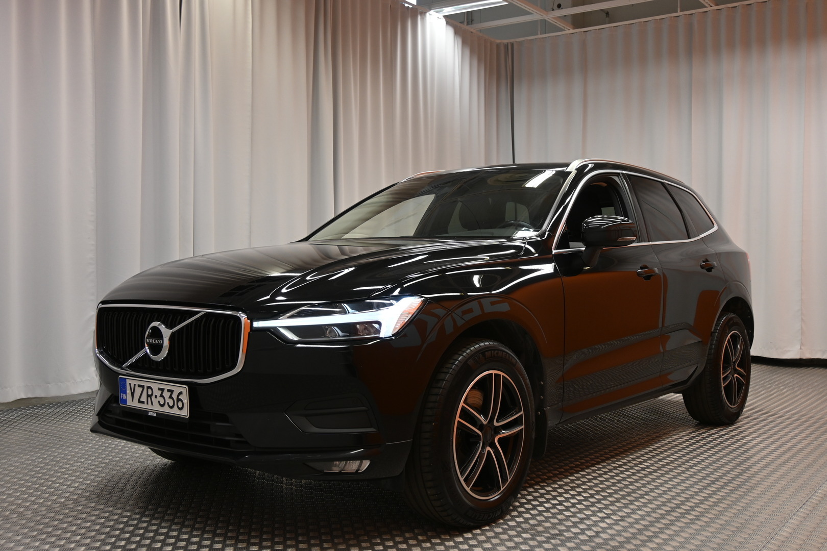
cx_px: 414
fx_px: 844
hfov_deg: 52.2
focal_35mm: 37
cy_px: 276
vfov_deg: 36.2
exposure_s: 1/100
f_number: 5
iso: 400
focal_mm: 24.5
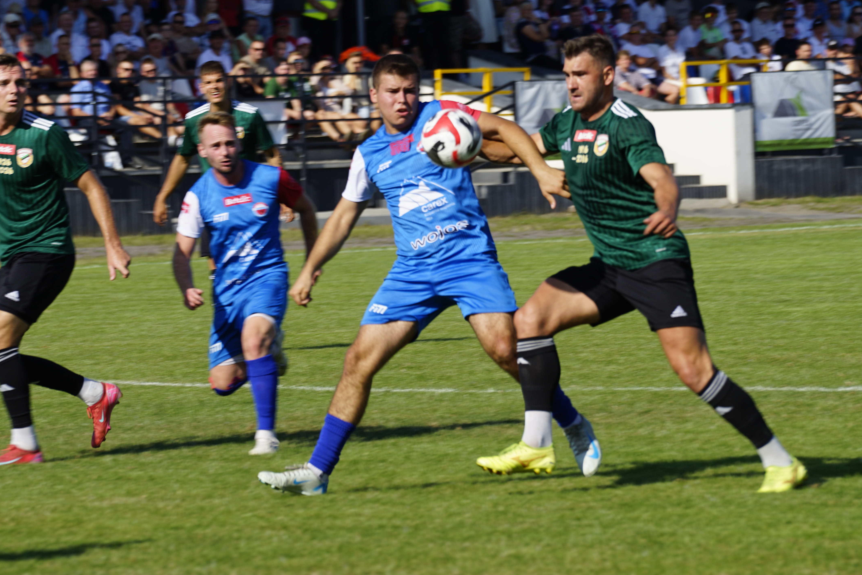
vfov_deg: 4.9
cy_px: 230
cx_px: 385
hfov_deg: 7.3
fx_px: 6752
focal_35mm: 282
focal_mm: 200
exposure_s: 1/320
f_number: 7.1
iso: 100
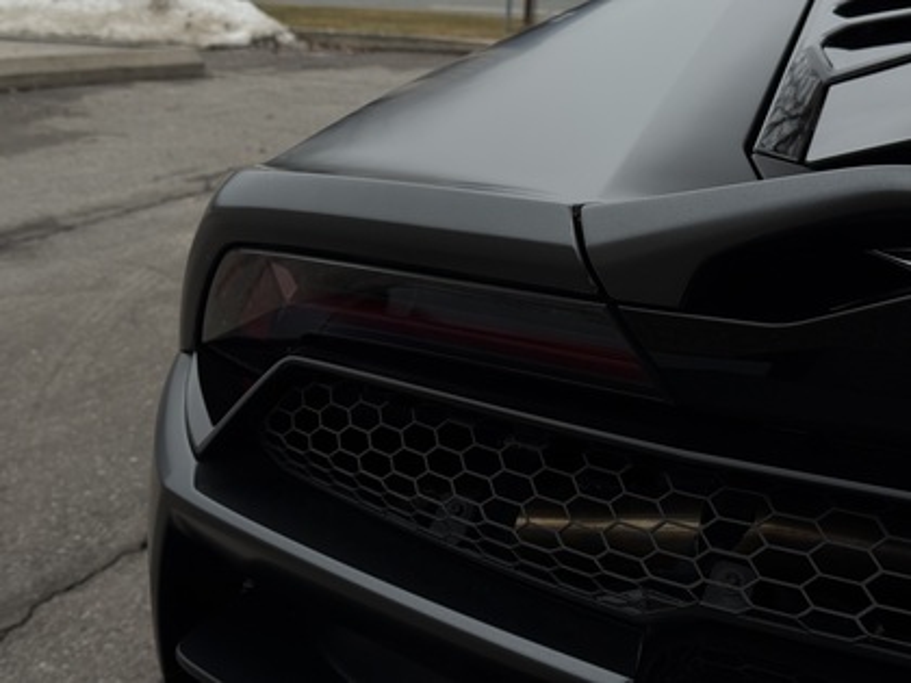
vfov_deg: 30.3
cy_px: 342
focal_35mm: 48
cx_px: 456
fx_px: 1263
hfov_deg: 39.7
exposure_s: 1/1754
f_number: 1.78
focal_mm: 6.76
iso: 100
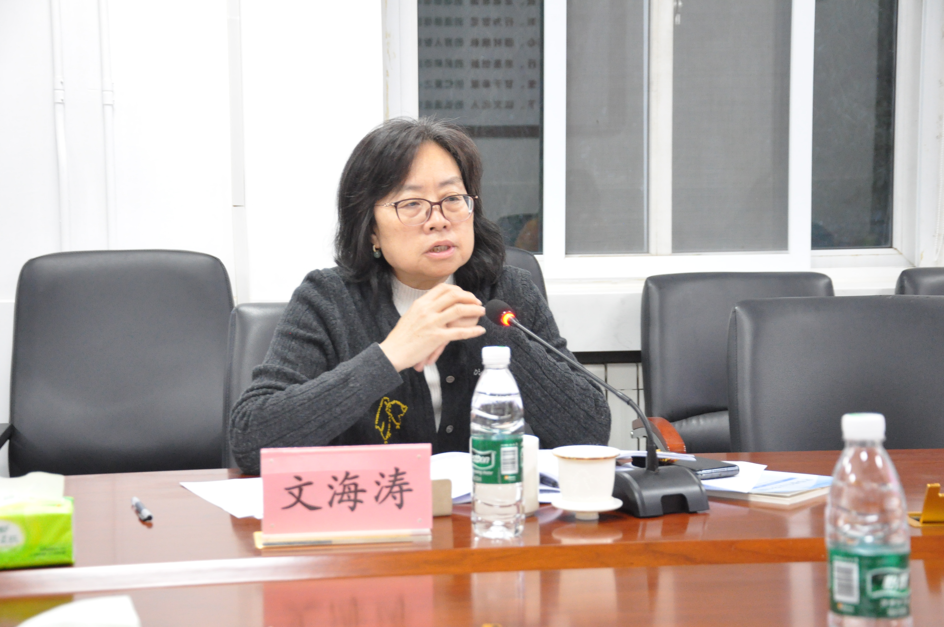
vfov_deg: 18.1
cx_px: 472
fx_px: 1964
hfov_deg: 27.0
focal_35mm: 75
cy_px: 314
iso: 2500
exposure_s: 1/30
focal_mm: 50
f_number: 5
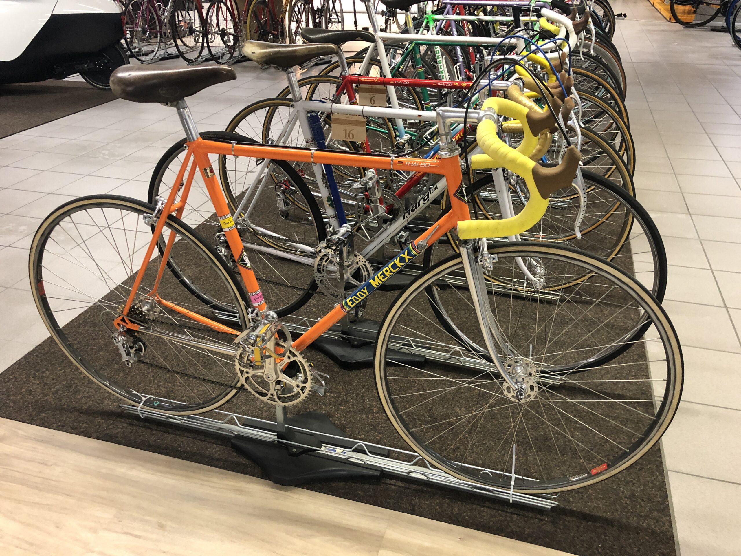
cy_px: 278
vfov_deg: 49.7
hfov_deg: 63.4
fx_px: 599
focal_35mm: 28
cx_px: 370
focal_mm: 4
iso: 100
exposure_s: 1/17
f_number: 1.8
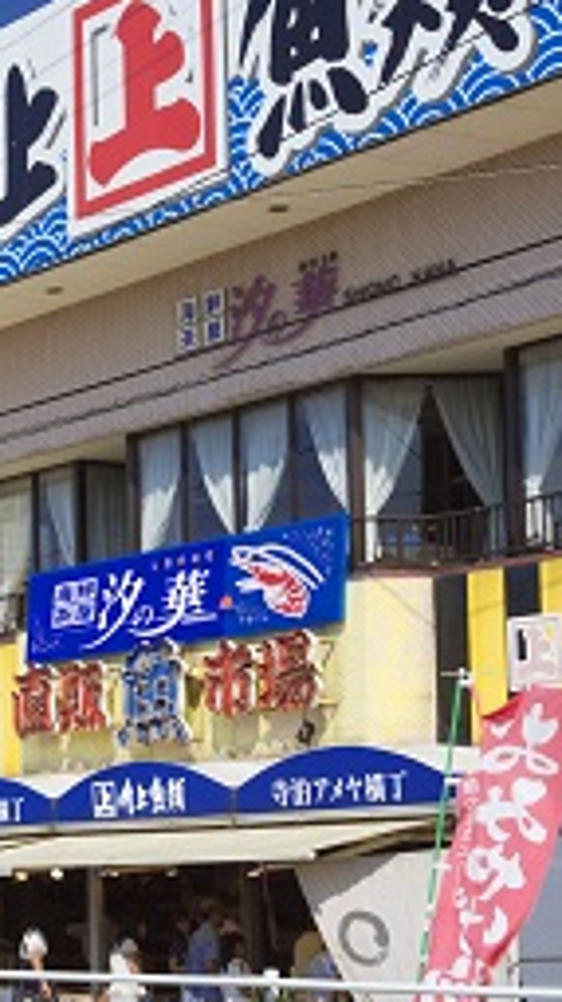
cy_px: 548
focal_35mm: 92
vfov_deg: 23.2
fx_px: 2443
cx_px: -397
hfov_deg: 12.2
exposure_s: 1/40
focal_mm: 35
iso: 100
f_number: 16
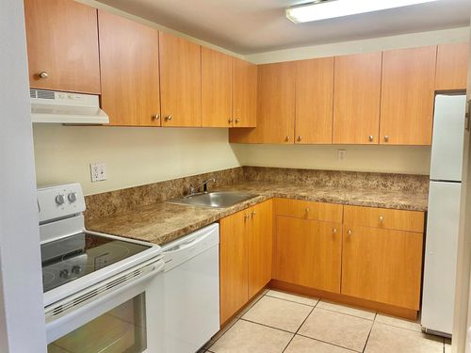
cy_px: 176
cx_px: 236
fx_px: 354
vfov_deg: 53.1
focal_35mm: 26
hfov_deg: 67.3
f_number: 1.8
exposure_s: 1/60
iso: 160
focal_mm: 4.25
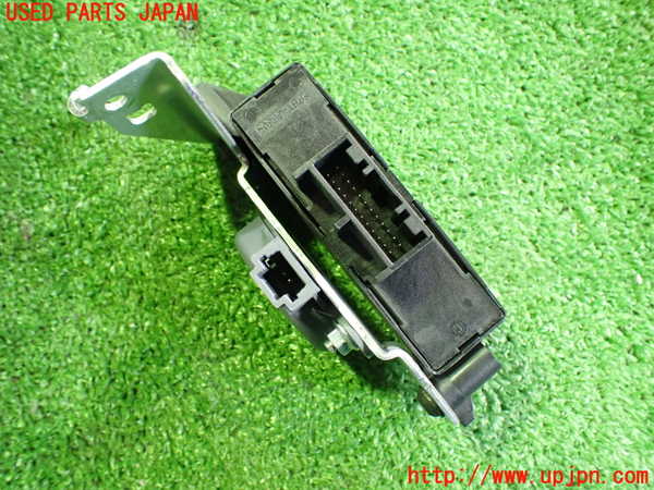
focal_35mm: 30
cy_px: 245
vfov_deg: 46.8
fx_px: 567
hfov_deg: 60.0
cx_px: 327
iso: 800
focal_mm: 5.4
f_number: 2.3
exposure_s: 1/30
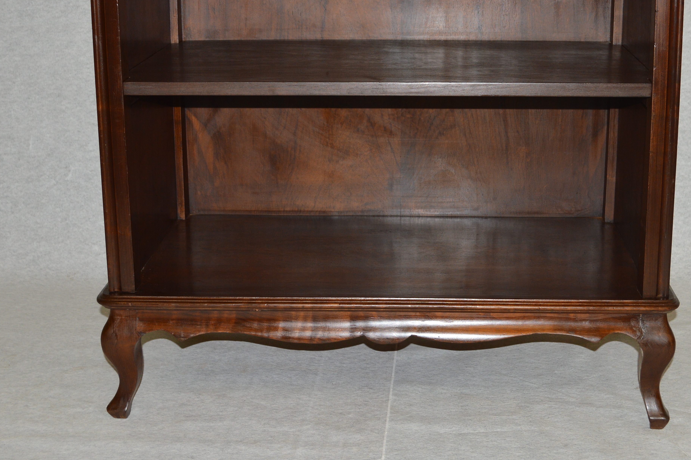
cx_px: 408
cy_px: 122
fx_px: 1131
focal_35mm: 59
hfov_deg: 33.9
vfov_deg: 22.8
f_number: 5.6
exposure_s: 1/50
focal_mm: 24
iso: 200
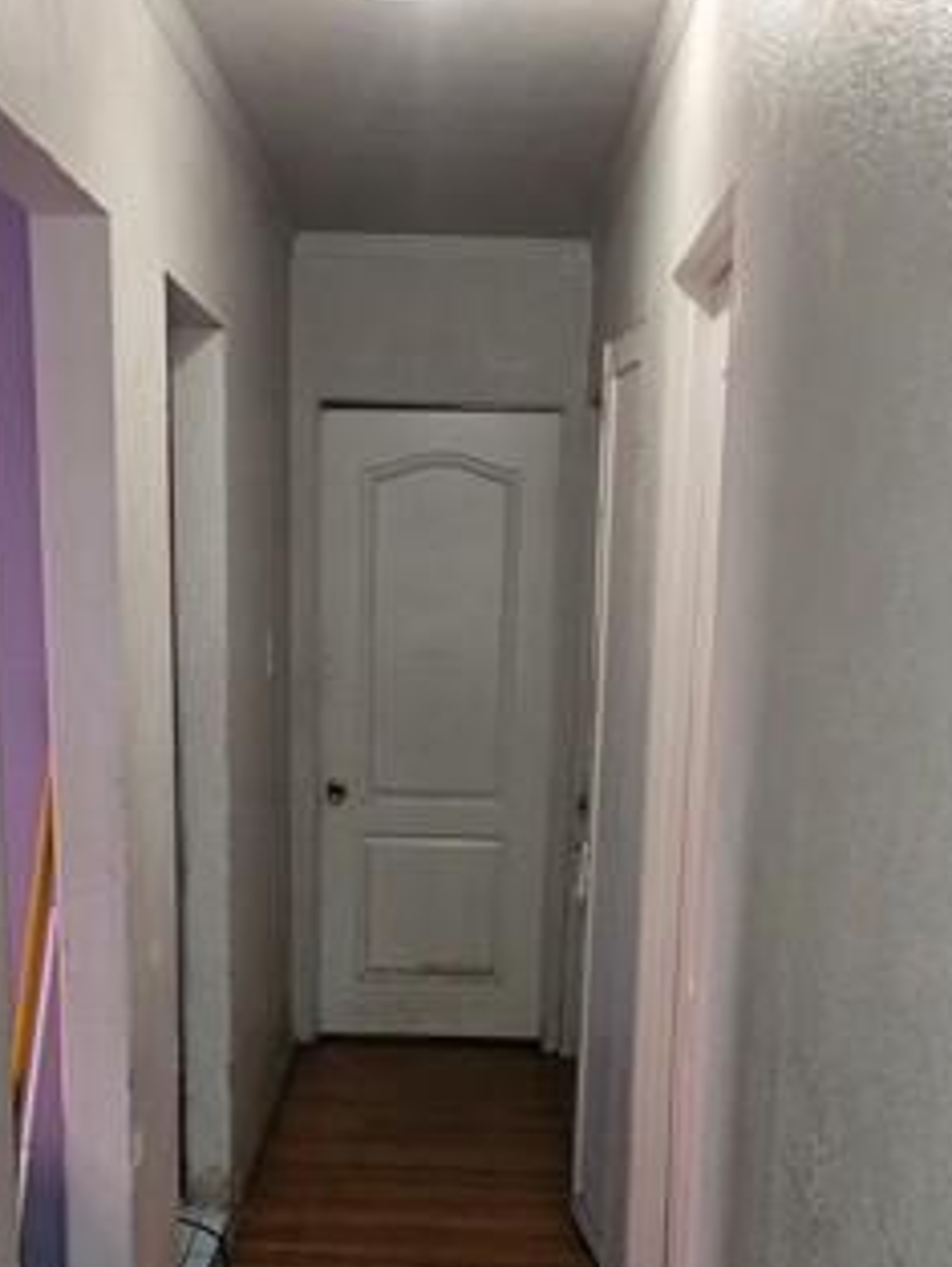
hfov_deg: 30.8
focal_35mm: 47
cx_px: 397
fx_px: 1722
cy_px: 1004
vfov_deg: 38.9
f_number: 1.7
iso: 125
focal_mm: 6.3
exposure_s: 1/60
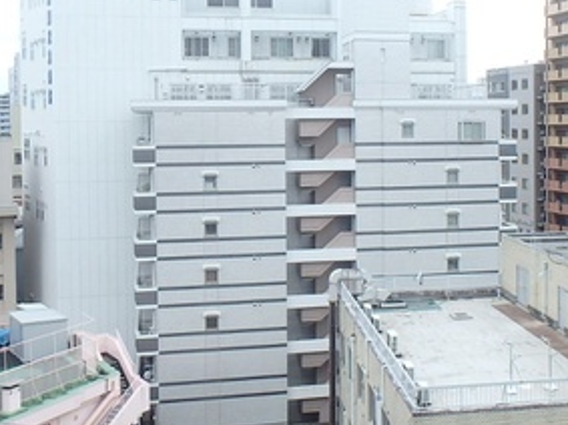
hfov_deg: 36.3
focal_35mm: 52
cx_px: 391
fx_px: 853
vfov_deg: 27.9
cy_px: 157
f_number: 3.5
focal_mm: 3.7
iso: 125
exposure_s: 1/160
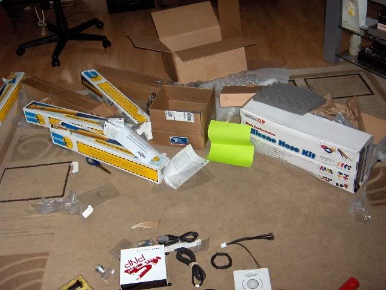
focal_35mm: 39
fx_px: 435
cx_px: 193
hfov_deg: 47.9
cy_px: 145
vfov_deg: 36.8
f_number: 2.8
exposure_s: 1/60
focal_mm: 8
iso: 100
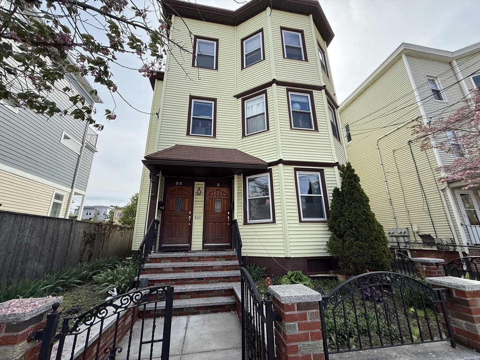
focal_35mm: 14
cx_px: 240
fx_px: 194
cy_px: 180
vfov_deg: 85.7
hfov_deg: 102.1
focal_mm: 2.22
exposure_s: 1/701
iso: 50
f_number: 2.2
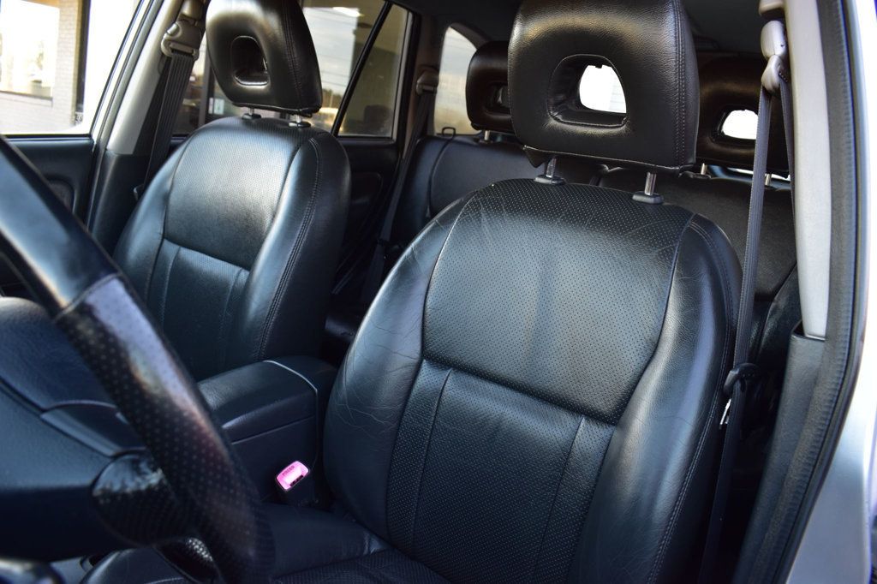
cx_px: 438
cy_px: 292
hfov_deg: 67.4
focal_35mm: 27
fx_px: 658
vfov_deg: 47.9
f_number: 7.1
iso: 400
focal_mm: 18
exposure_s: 1/30
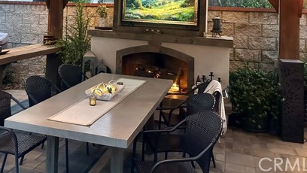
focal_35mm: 41
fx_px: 334
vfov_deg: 27.2
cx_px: 108
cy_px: -5
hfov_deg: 48.7
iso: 1000
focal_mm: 6.86
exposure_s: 1/40
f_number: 1.78
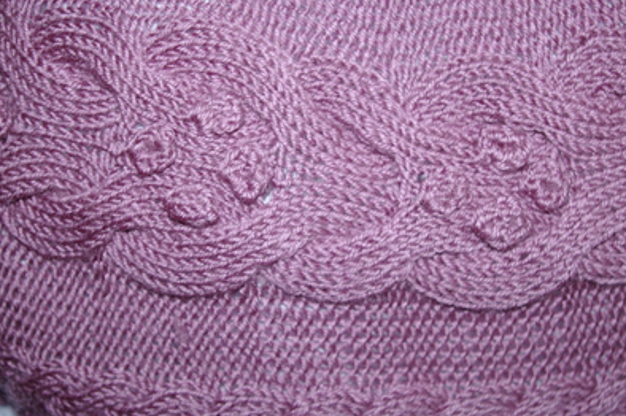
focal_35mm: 57
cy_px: 201
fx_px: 983
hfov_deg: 35.3
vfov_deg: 23.9
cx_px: 345
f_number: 4
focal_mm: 33
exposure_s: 1/45
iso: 200
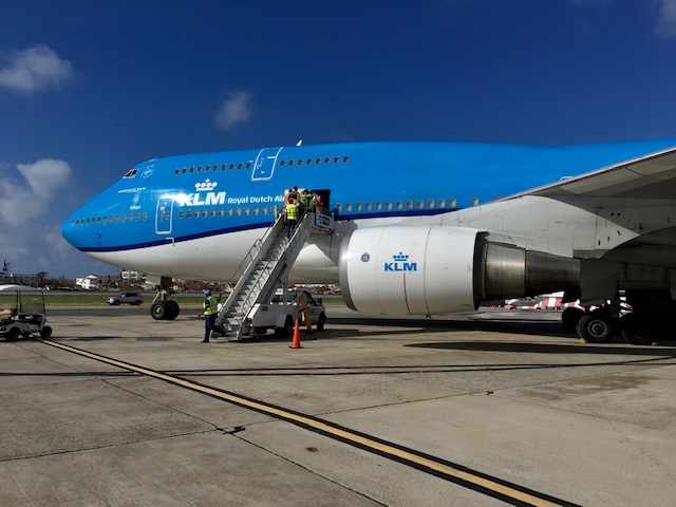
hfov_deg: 61.7
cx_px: 338
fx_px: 566
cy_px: 254
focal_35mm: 29
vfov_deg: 48.2
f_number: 2.2
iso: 25
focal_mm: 4.15
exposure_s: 1/3077
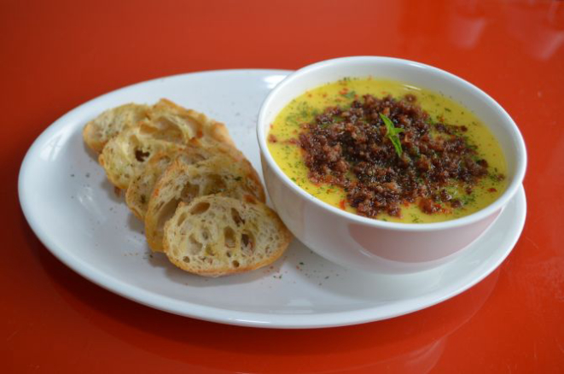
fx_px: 610
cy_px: 187
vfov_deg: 34.1
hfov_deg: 49.6
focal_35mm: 39
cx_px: 282
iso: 500
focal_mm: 26
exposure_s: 1/60
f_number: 4.2
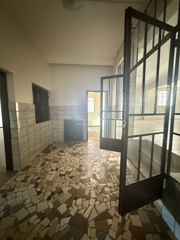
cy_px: 120
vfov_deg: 102.0
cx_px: 90
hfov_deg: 85.7
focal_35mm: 14
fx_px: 97
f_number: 2.2
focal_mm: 2.22
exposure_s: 1/60
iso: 1000
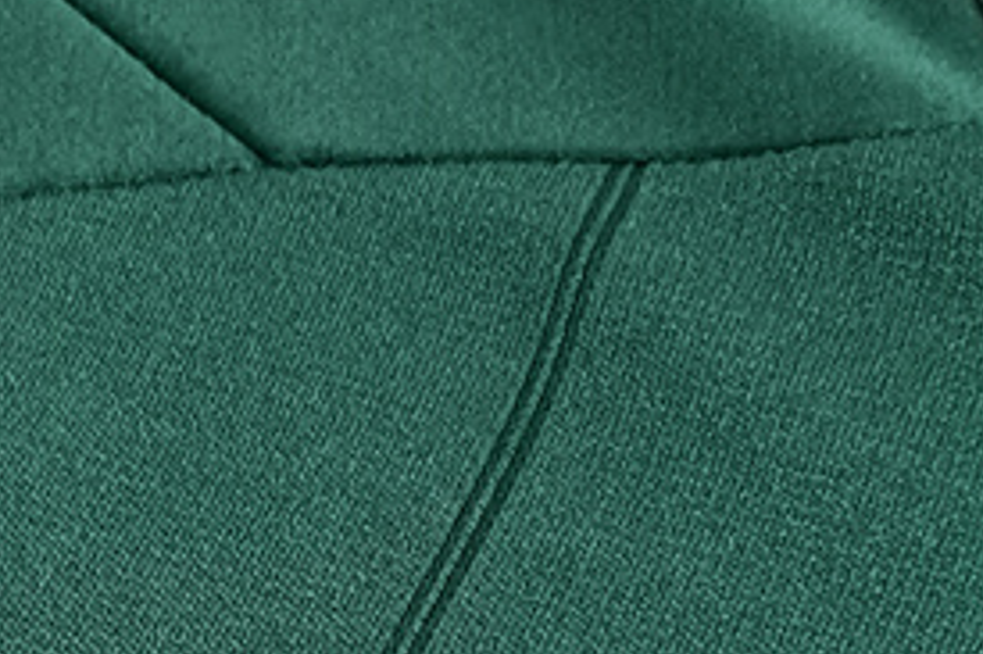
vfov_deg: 7.2
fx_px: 4966
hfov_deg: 11.2
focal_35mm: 182
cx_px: -86
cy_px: 1319
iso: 250
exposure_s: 1/33.3
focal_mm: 5.58
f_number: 1.8
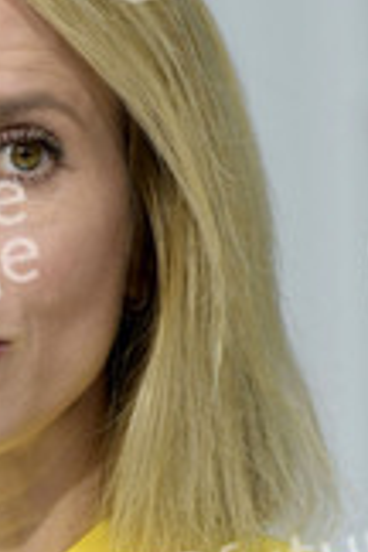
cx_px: -37
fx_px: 17003
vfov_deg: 1.9
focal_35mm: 1109
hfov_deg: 1.2
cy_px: 433
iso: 5000
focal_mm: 450
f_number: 9
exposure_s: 1/500
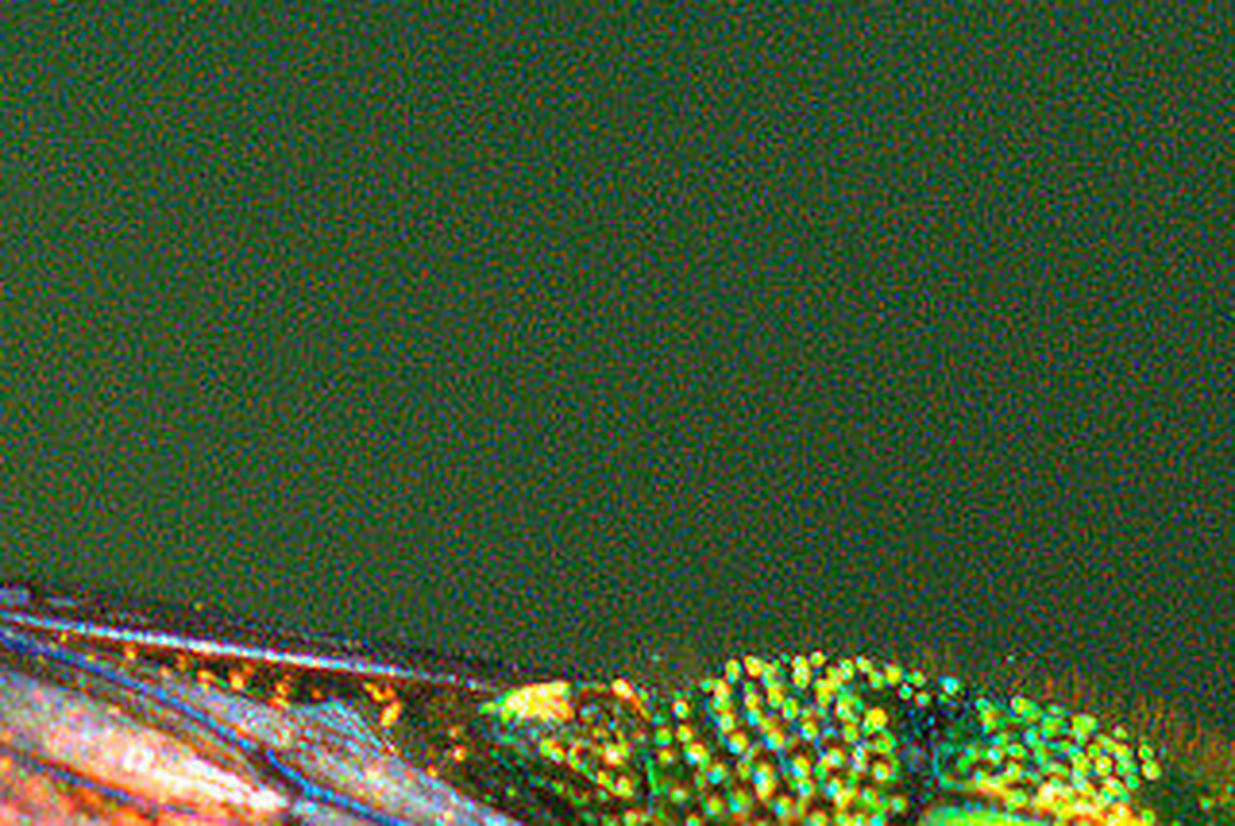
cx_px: 201
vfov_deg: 1.2
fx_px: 40576
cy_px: 971
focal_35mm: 1182
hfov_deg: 1.7
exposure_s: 1/320
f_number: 8
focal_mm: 105
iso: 500
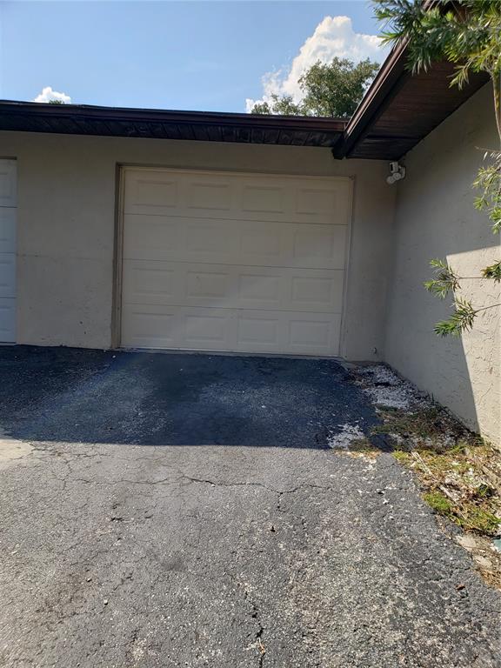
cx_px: 250
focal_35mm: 26
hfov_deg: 53.1
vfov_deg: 67.3
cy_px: 334
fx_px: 502
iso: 50
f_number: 2.4
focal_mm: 4.3
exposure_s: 1/1435
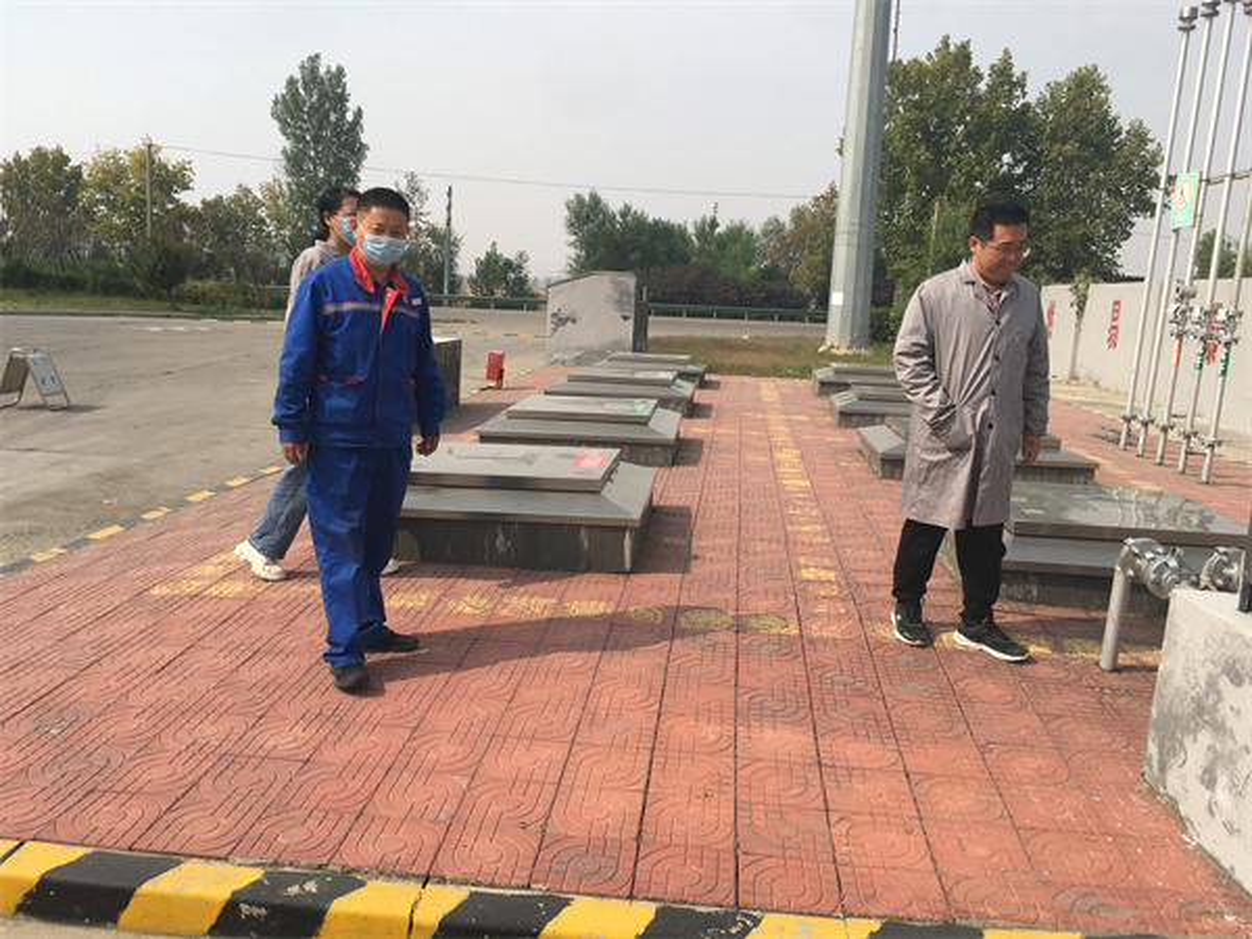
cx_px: 626
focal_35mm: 29
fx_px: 1049
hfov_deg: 61.7
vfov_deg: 48.2
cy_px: 470
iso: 25
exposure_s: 1/2404
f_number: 2.2
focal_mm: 4.15
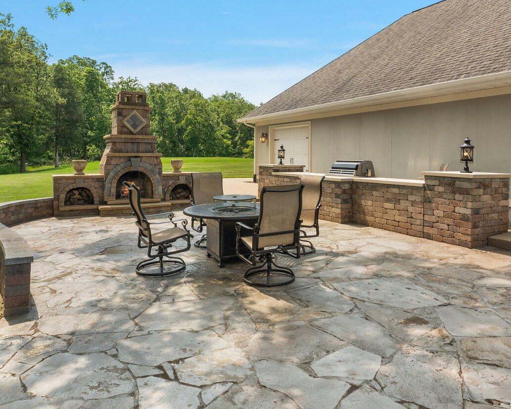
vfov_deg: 54.4
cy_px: 158
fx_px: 393
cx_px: 293
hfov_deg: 65.7
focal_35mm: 26
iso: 400
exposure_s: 1/125
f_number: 9
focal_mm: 14
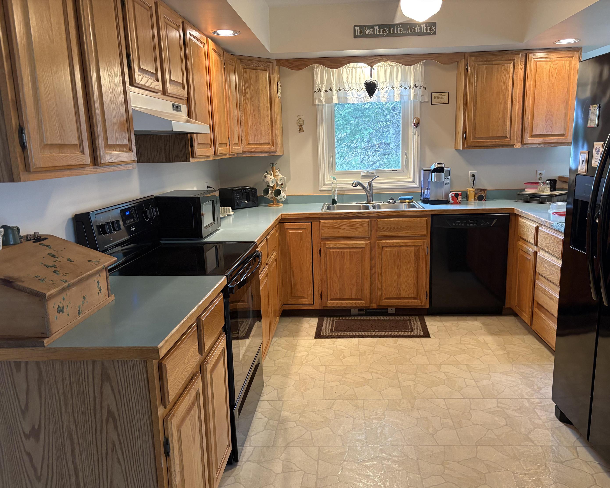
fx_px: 505
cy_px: 252
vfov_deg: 51.5
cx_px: 323
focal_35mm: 28
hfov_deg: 62.2
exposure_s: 1/60
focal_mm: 5.96
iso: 200
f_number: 1.6
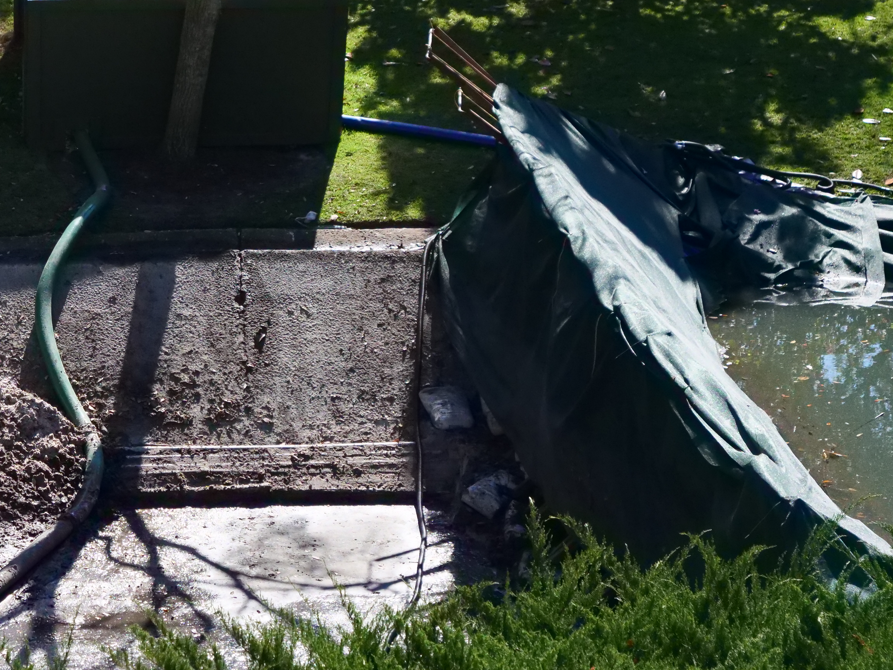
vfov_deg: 12.1
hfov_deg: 16.0
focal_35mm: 122
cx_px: 179
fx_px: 3147
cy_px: 288
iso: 3200
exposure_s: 1/10000
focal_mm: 38
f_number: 3.9
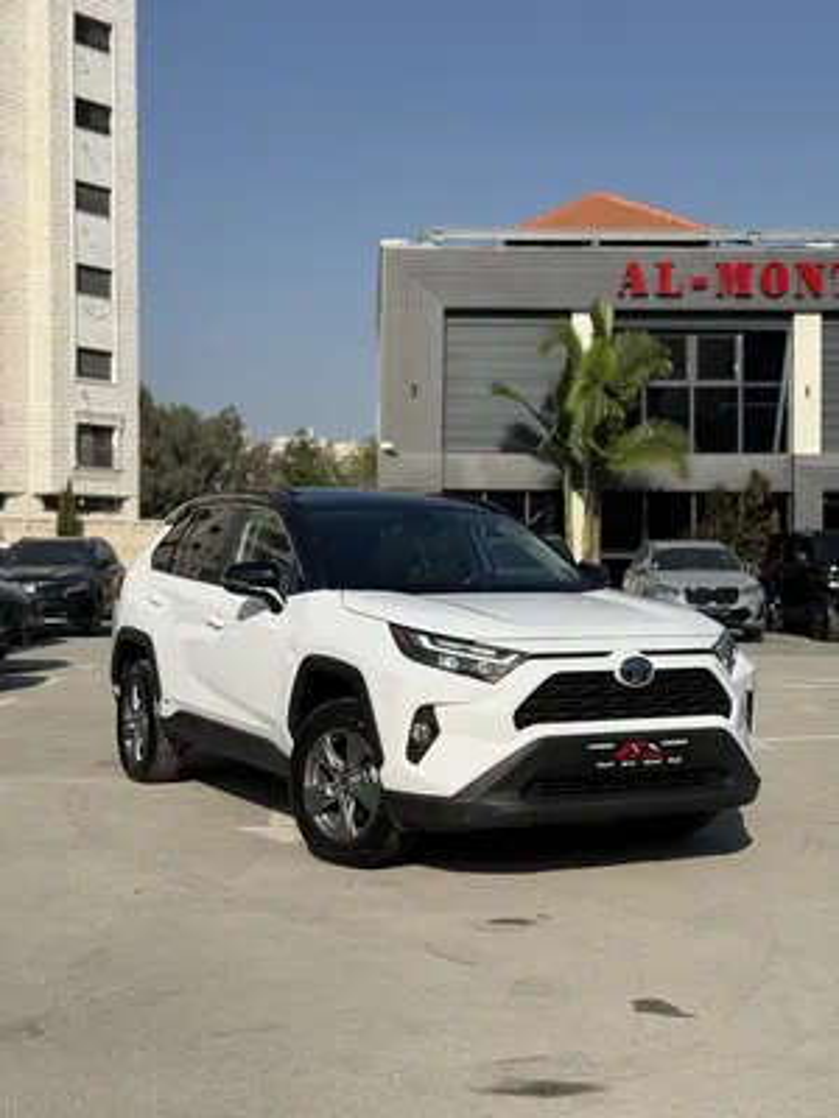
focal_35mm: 48
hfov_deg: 30.3
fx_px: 1551
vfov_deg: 39.7
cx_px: 420
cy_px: 559
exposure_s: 1/9901
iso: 64
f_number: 1.78
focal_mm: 6.76
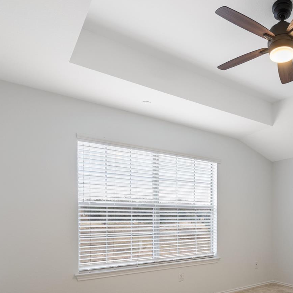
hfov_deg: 53.5
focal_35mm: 28
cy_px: 218
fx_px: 268
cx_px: 235
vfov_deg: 54.7
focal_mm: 14
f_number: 8
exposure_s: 1/2.5
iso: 400
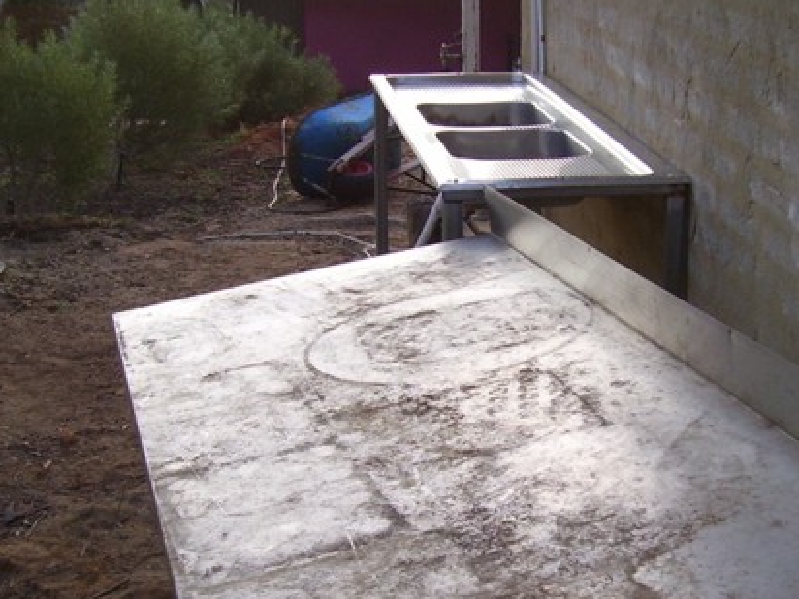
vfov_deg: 22.2
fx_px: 1523
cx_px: 491
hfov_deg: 29.3
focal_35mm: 66
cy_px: 347
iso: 80
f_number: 2.7
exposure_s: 1/180
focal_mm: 5.6
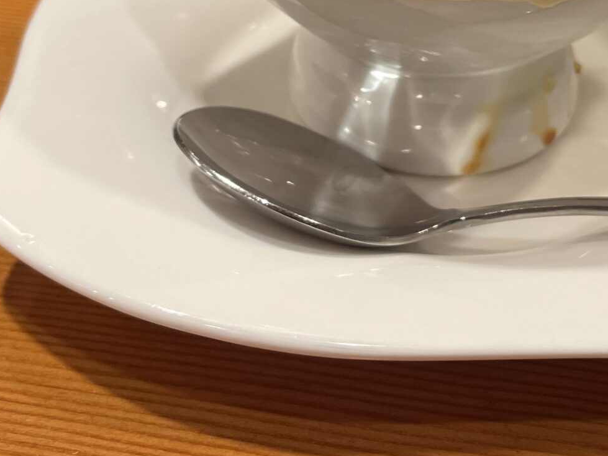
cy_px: -24
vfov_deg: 20.7
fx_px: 1194
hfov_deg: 28.4
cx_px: 409
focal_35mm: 68
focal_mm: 5.1
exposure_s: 1/60
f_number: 1.6
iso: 200
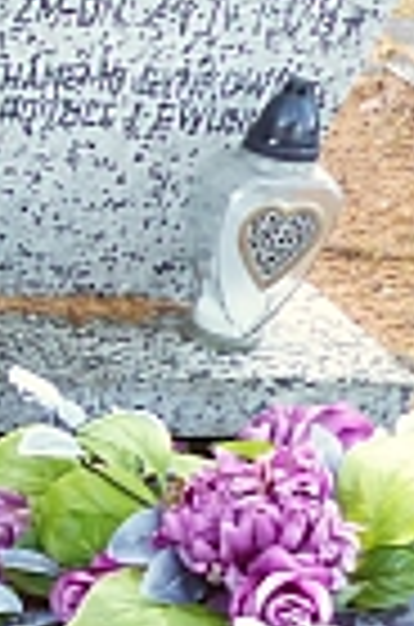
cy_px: 631
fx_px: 2080
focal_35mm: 120
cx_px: -688
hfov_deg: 9.6
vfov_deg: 16.7
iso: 125
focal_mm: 4.5
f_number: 2.8
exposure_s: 1/60
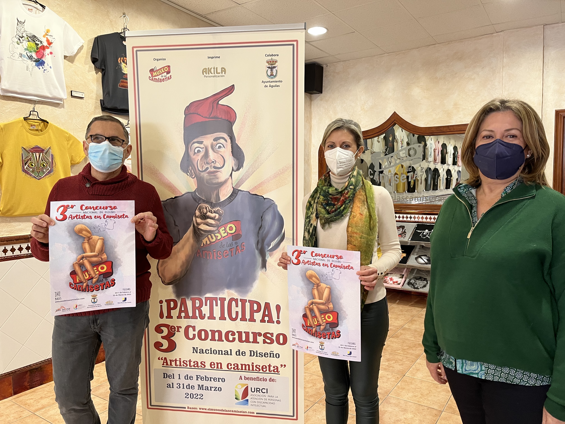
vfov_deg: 53.1
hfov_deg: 67.3
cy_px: 212
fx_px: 424
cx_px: 282
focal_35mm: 26
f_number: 1.6
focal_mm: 5.1
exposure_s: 1/50
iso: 125
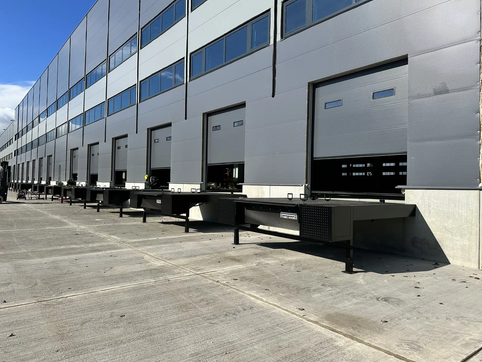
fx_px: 348
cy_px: 179
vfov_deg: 54.9
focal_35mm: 25
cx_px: 234
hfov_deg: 69.4
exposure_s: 1/6211
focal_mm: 6.86
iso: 80
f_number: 1.78
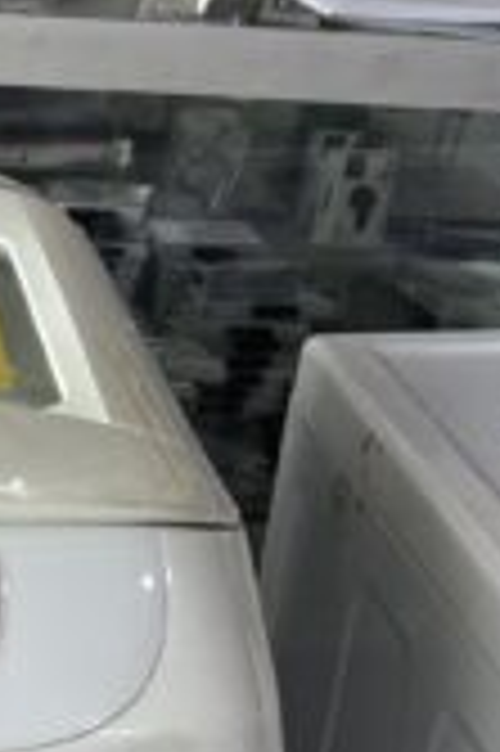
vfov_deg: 19.6
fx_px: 1941
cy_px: 1065
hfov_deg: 13.0
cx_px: -446
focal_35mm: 93
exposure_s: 1/222
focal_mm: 5.7
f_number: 1.5
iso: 40
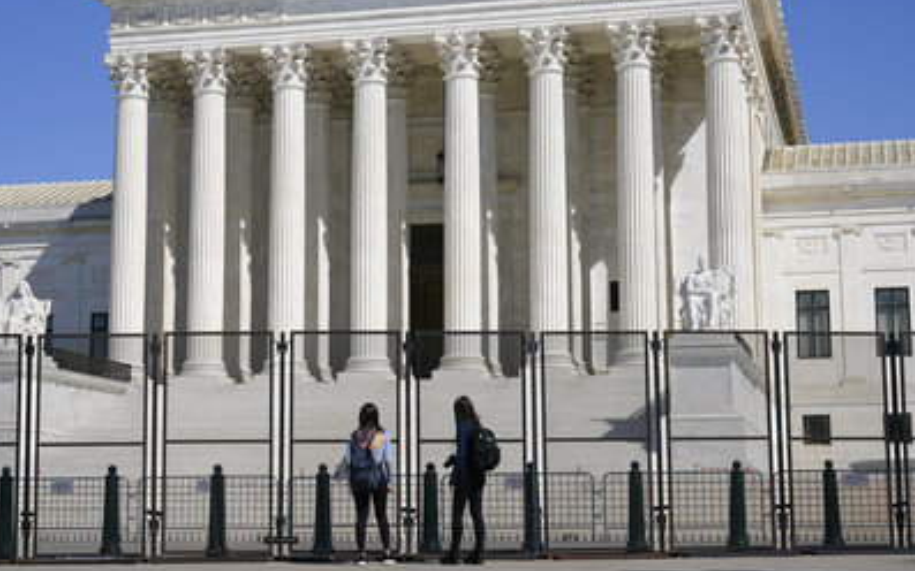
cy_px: 197
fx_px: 1770
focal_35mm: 71
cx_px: 443
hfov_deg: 29.0
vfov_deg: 18.3
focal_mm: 54
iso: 160
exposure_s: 1/800
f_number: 8
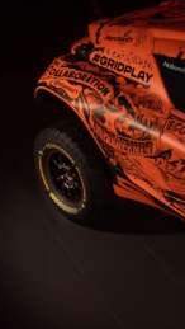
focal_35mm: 97
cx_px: 312
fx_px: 845
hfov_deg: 11.7
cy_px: 169
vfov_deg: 22.0
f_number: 5.6
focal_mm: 40
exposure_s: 1/100
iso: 2500
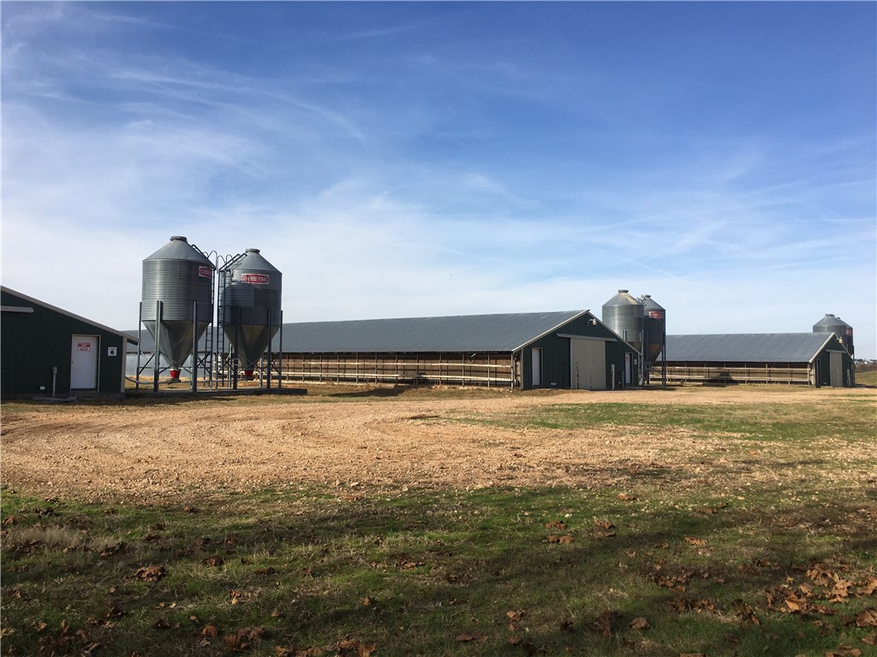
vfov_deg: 48.2
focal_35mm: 29
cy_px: 328
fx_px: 735
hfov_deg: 61.7
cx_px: 438
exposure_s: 1/1748
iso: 25
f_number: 2.2
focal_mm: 4.15
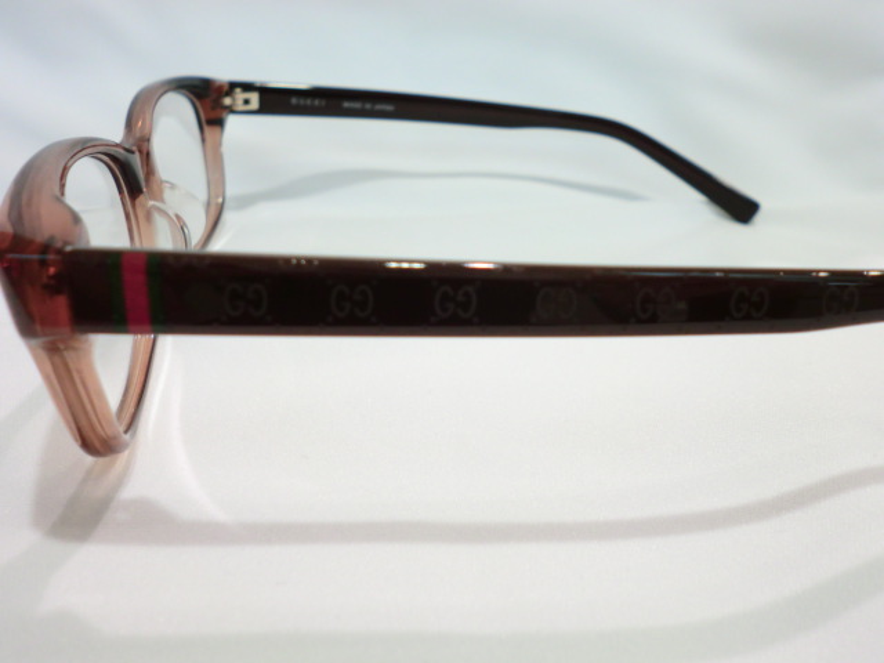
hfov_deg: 56.8
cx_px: 442
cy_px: 332
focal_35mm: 32
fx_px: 817
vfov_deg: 44.2
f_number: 3.5
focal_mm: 5.8
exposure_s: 1/60
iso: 125
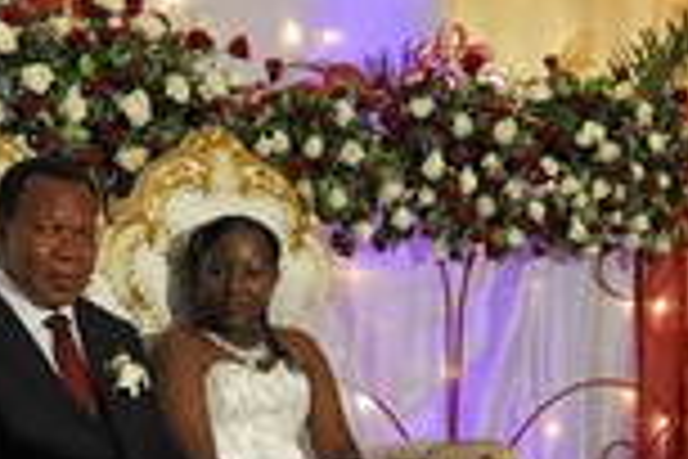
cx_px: 369
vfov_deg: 15.9
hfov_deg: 23.9
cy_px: 396
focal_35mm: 85
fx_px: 1624
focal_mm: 31
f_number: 5.6
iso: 3200
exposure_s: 1/80
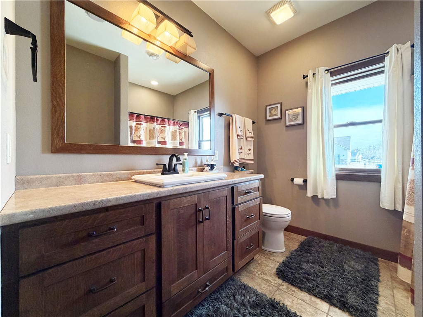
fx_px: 171
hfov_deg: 102.1
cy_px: 158
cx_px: 212
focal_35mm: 14
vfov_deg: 85.7
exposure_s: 1/60
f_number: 2.2
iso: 250
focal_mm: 2.22
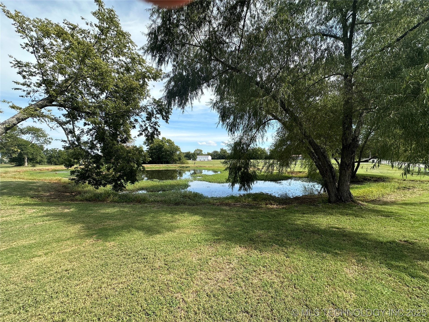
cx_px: 214
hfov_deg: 102.1
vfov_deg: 85.7
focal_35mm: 14
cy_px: 161
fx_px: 174
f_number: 2.2
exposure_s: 1/1092
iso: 50
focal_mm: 2.22
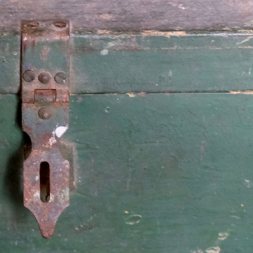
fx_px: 1323
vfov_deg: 10.9
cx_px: 56
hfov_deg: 10.9
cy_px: 88
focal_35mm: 160
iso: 2500
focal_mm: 35.8
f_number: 4
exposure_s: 1/60
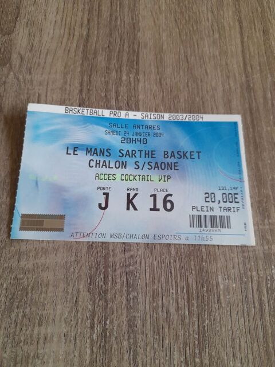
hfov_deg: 54.9
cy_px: 184
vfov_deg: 69.4
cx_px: 138
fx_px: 265
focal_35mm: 25
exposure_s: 1/60
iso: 250
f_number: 2
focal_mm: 4.6
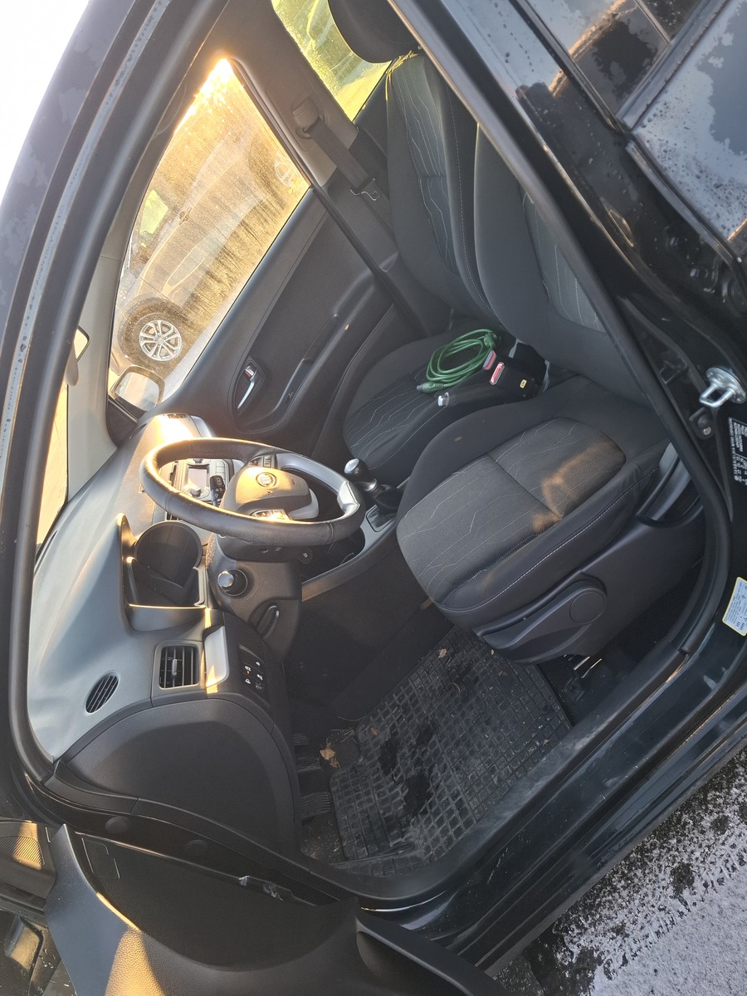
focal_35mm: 23
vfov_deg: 73.9
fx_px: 662
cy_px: 498
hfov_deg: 58.9
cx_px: 374
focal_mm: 5.54
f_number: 1.8
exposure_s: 1/100
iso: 80
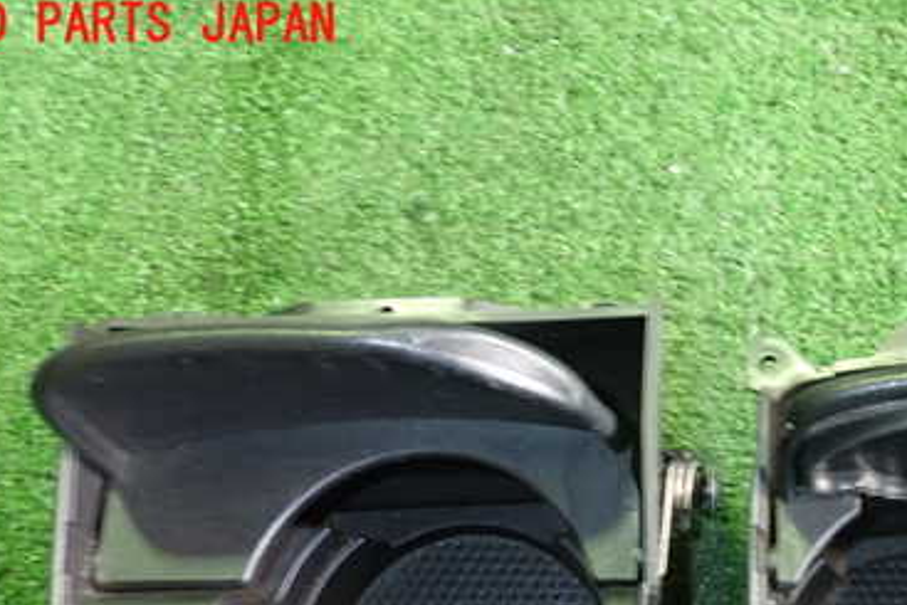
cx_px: 628
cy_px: 551
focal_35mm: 51
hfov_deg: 38.3
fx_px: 1285
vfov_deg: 25.6
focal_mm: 5.4
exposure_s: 1/4
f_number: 6.3
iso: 800
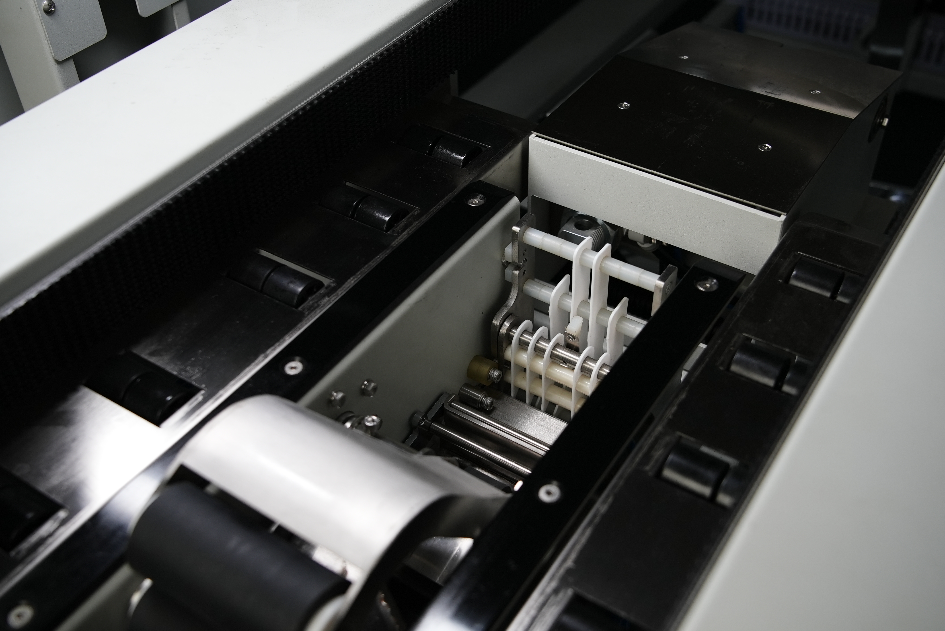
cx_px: 472
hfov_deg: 51.9
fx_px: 972
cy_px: 316
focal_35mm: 37
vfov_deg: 36.0
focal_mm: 37
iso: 1250
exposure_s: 1/250
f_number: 5.6
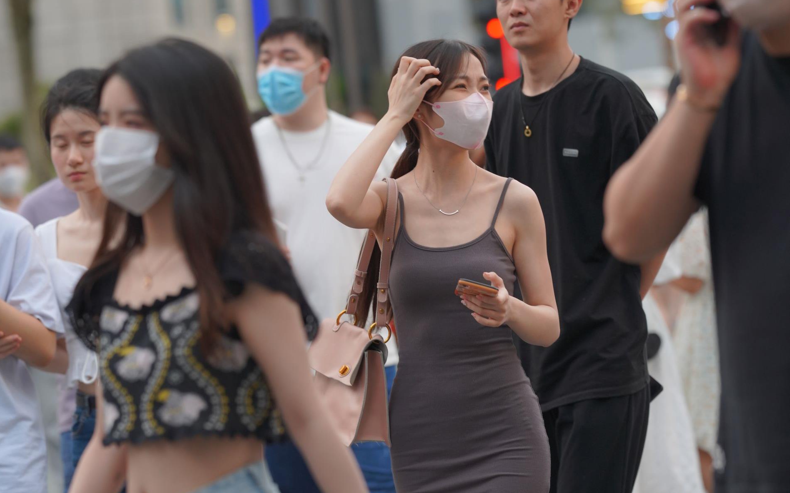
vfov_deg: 6.3
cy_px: 364
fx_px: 4456
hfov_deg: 10.1
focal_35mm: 207
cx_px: 395
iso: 640
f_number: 3.2
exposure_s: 1/400
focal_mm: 135
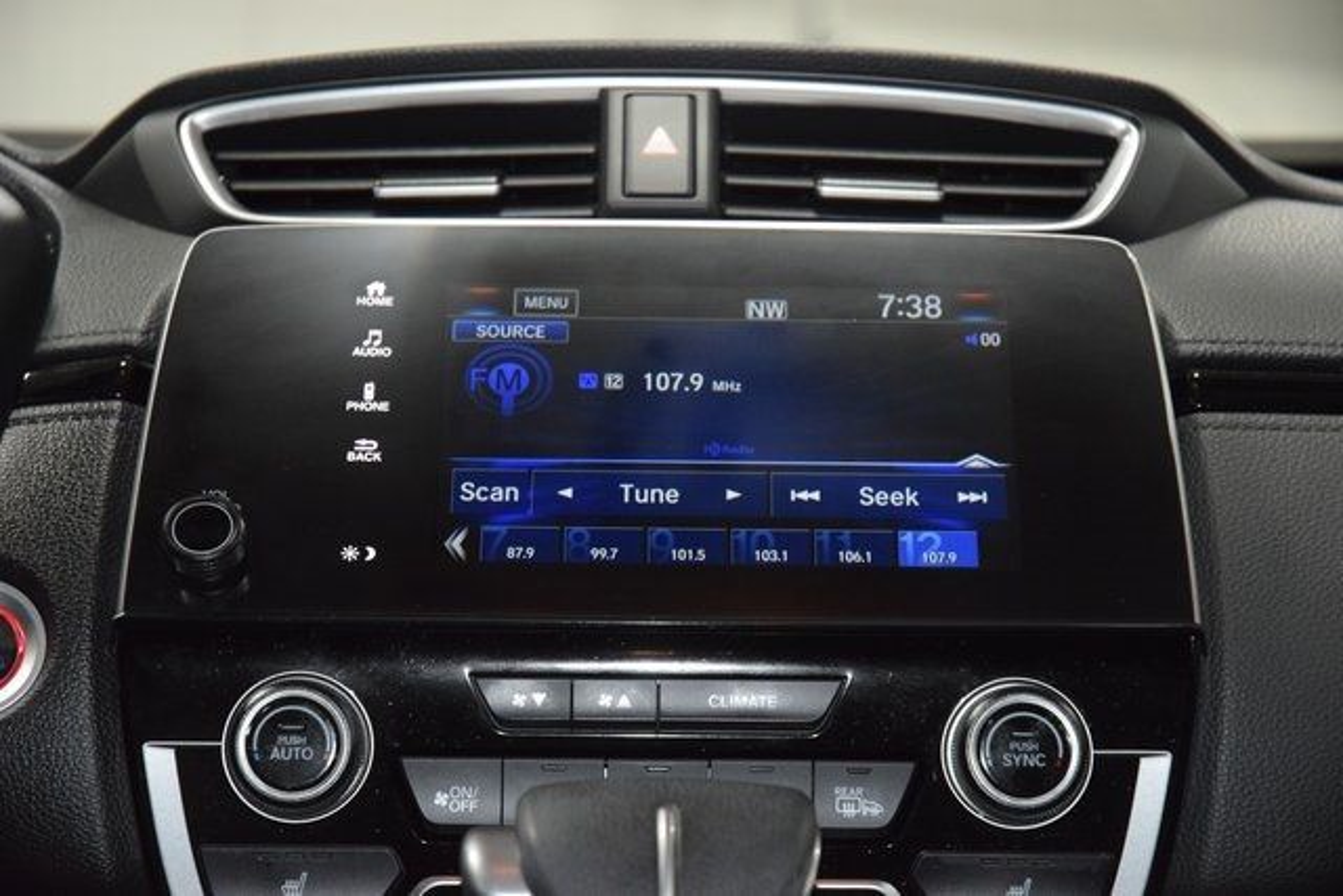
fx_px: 3918
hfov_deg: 19.5
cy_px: 448
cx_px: 672
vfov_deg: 13.0
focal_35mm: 105
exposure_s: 1/80
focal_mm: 70
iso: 2500
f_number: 4.5
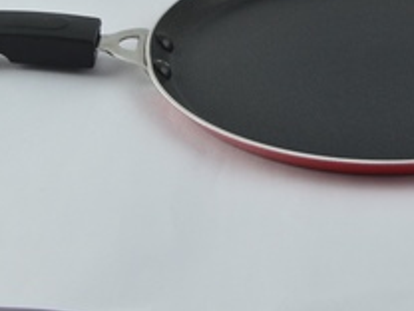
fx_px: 1449
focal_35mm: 121
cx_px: 235
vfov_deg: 12.2
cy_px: 69
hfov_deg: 16.3
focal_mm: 35
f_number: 8
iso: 500
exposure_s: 1/50
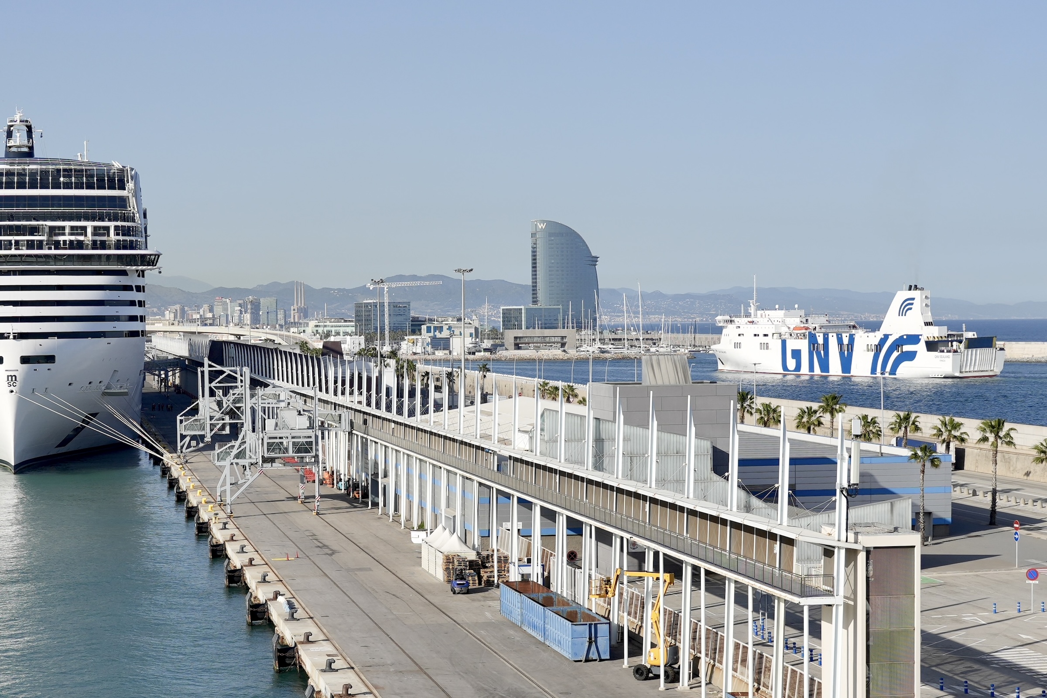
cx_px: 524
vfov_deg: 38.9
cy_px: 349
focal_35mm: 34
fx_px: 989
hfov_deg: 55.8
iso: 100
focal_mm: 34
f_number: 4
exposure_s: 1/1600
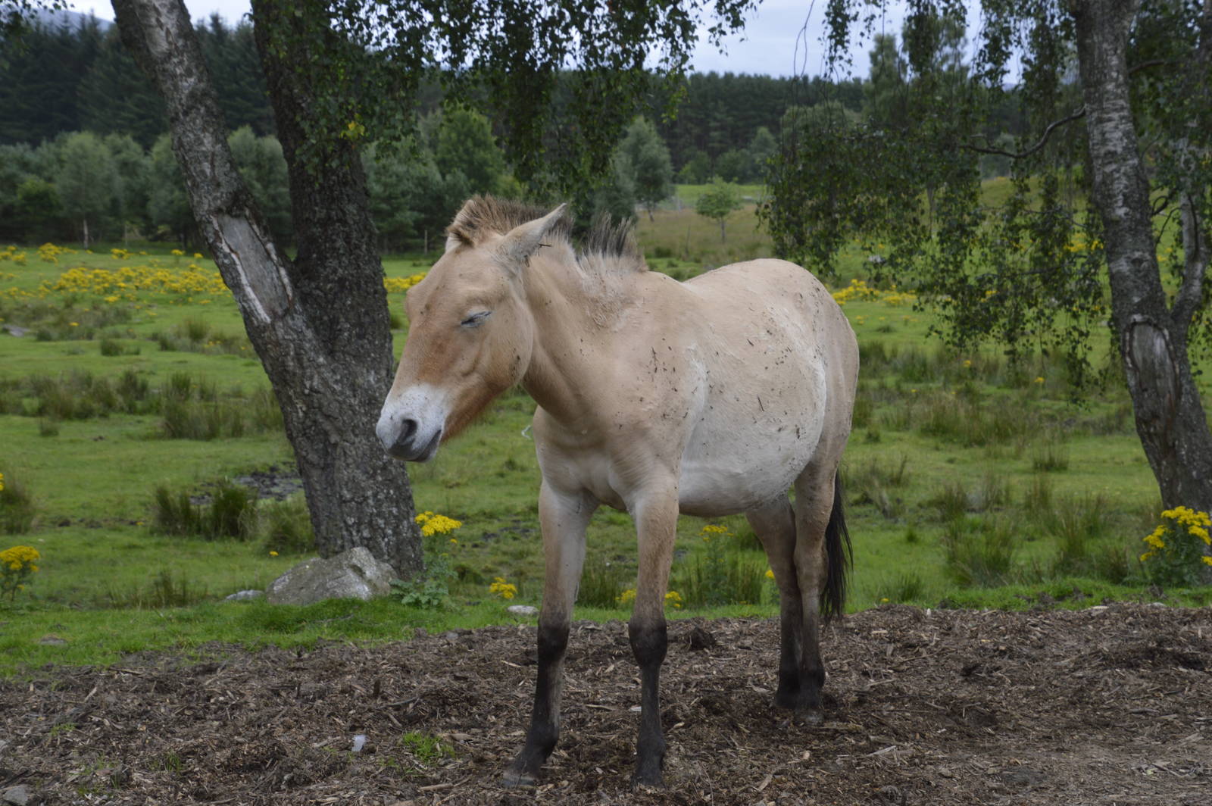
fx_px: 2523
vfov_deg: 18.2
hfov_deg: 27.0
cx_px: 606
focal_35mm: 75
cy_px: 403
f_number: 8
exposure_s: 1/125
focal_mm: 50
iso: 250
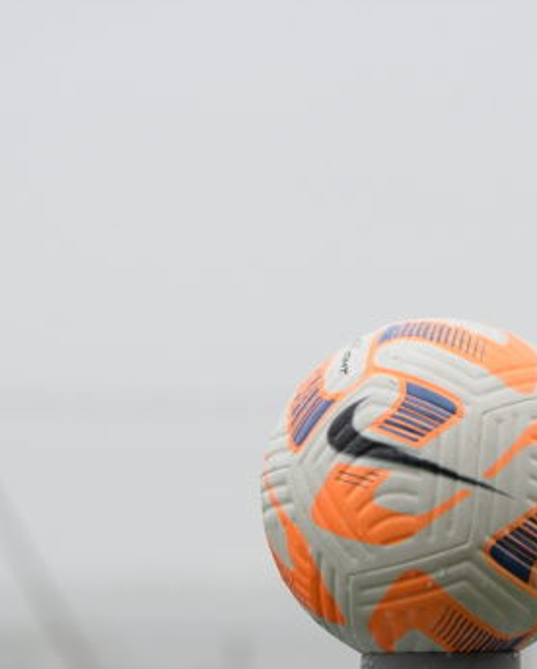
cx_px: 397
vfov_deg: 3.7
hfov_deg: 3.0
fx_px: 10233
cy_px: 875
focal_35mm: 516
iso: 1000
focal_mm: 185
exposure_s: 1/1000
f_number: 7.1
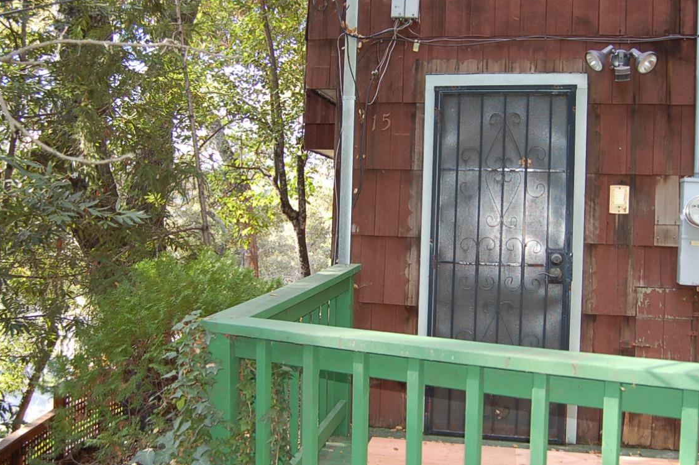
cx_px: 359
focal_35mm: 36
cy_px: 197
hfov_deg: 53.2
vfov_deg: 36.7
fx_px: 698
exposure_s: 1/100
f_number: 3.5
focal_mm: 18
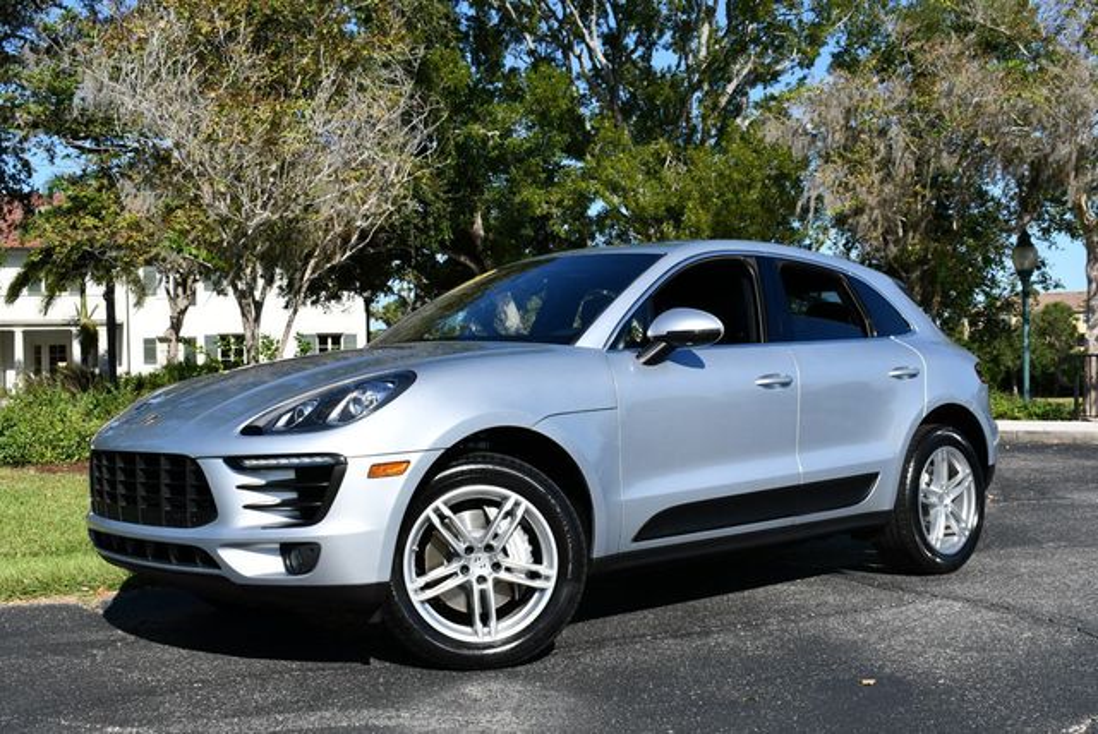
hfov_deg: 46.4
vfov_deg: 32.0
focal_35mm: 42
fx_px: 1282
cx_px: 549
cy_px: 367
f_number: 9
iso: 100
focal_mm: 21
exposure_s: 1/320
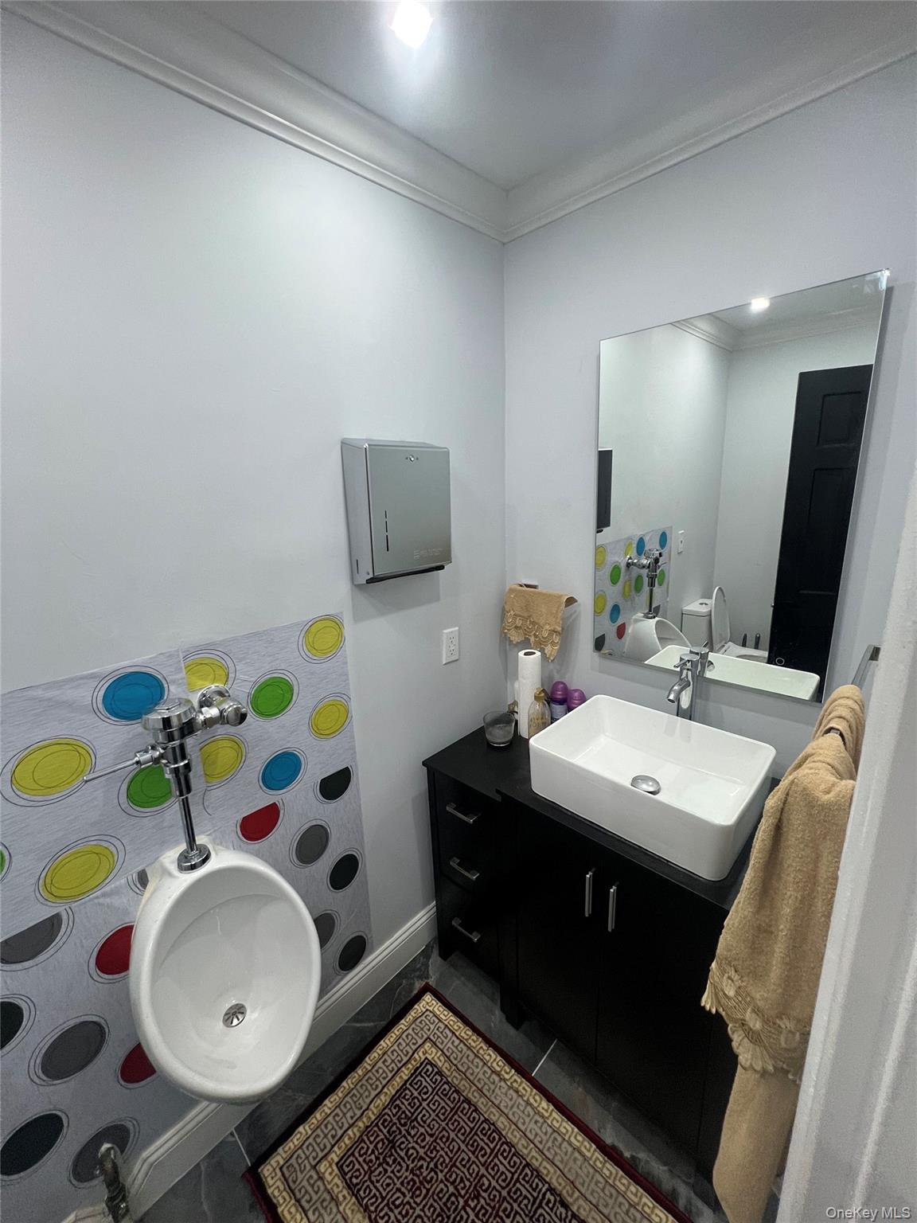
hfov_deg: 89.9
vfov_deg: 106.2
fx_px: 459
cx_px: 458
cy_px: 612
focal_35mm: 13
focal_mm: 1.57
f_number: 1.8
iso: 160
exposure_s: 1/120
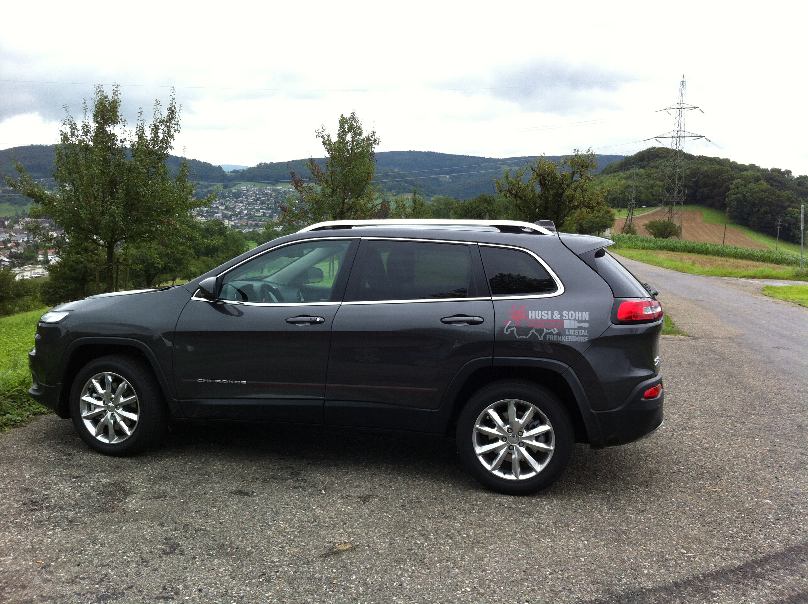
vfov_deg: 40.6
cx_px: 404
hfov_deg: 52.7
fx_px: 816
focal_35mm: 35
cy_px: 302
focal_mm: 3.85
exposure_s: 1/193
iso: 80
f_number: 2.8
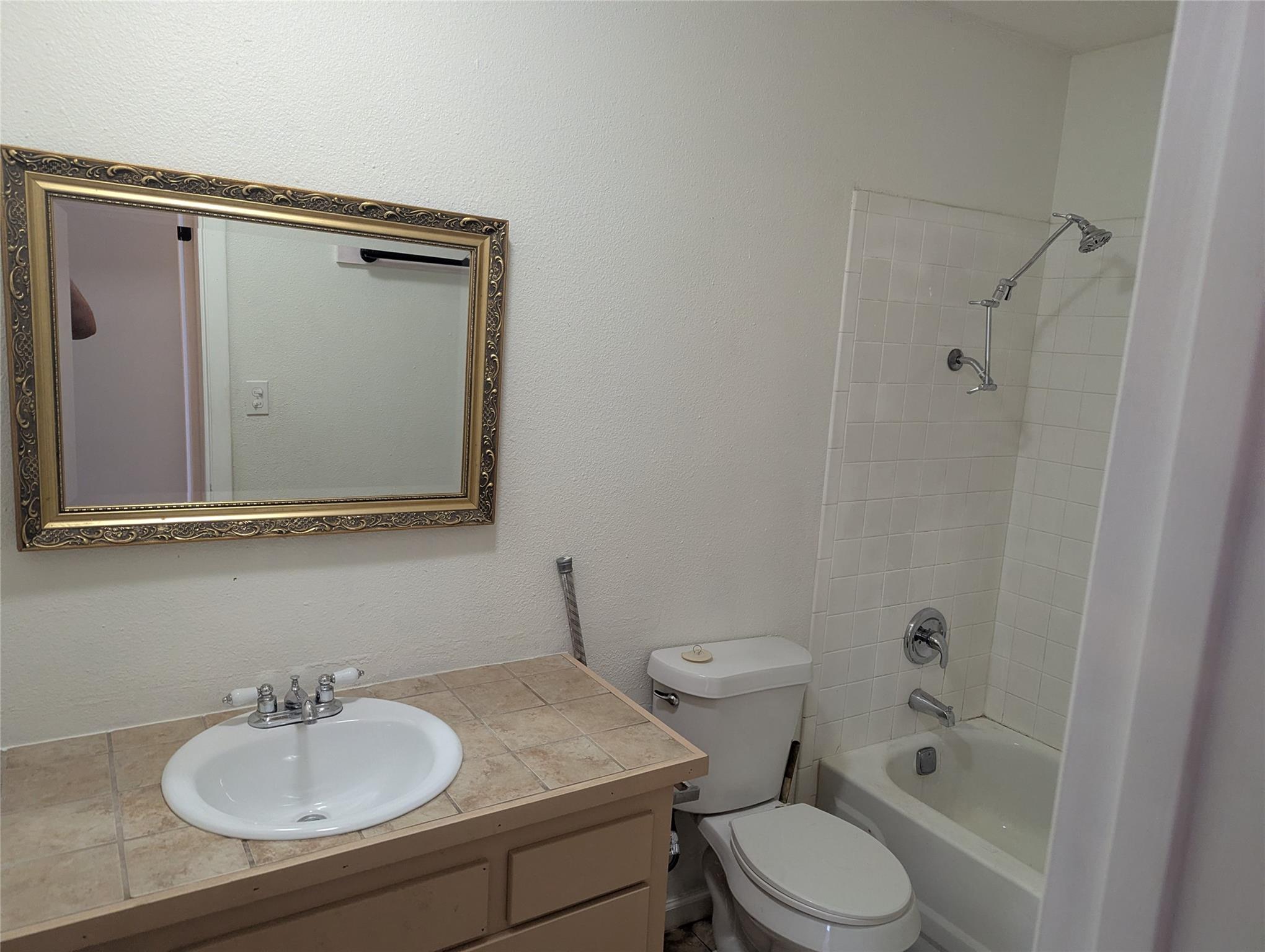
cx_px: 632
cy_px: 476
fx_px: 878
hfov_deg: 71.5
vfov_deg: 56.9
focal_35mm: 24
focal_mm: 6.81
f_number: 1.85
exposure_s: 1/236
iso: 546
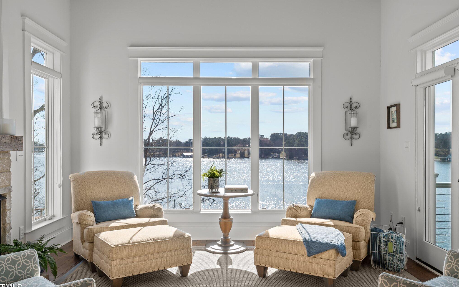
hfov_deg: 61.2
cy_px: 147
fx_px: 388
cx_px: 231
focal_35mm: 31
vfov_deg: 40.6
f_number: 11
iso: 400
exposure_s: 1/20
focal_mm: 30
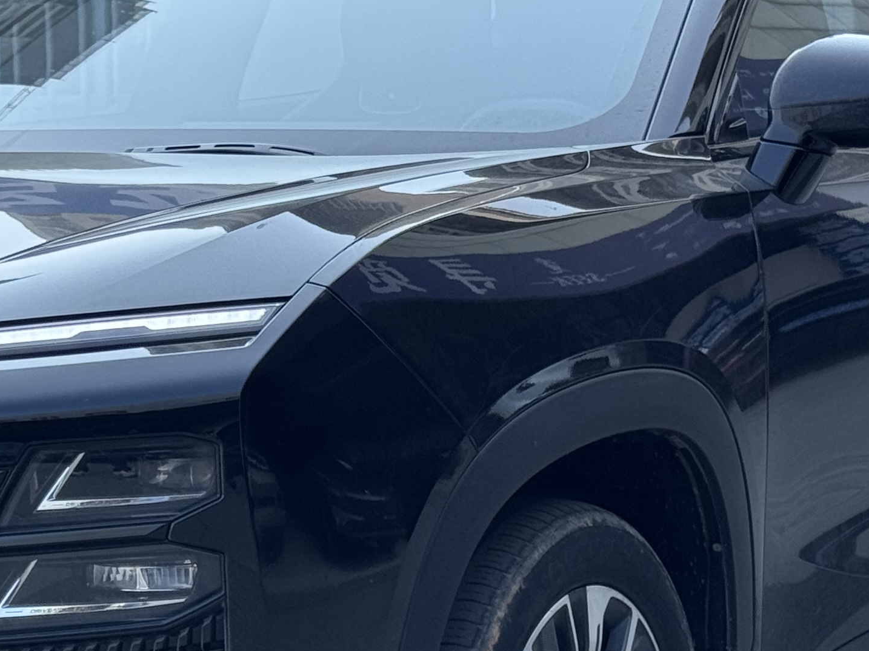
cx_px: 256
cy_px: 363
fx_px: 3388
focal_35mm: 135
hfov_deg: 14.6
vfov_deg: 11.0
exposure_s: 1/1133
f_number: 1.78
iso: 64
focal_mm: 6.76
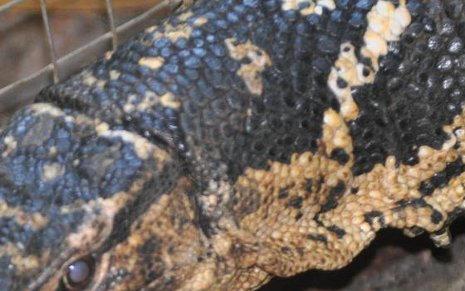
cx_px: 113
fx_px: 11051
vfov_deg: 1.5
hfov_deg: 2.4
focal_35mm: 872
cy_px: 306
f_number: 5.6
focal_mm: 200
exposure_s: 1/60
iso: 800
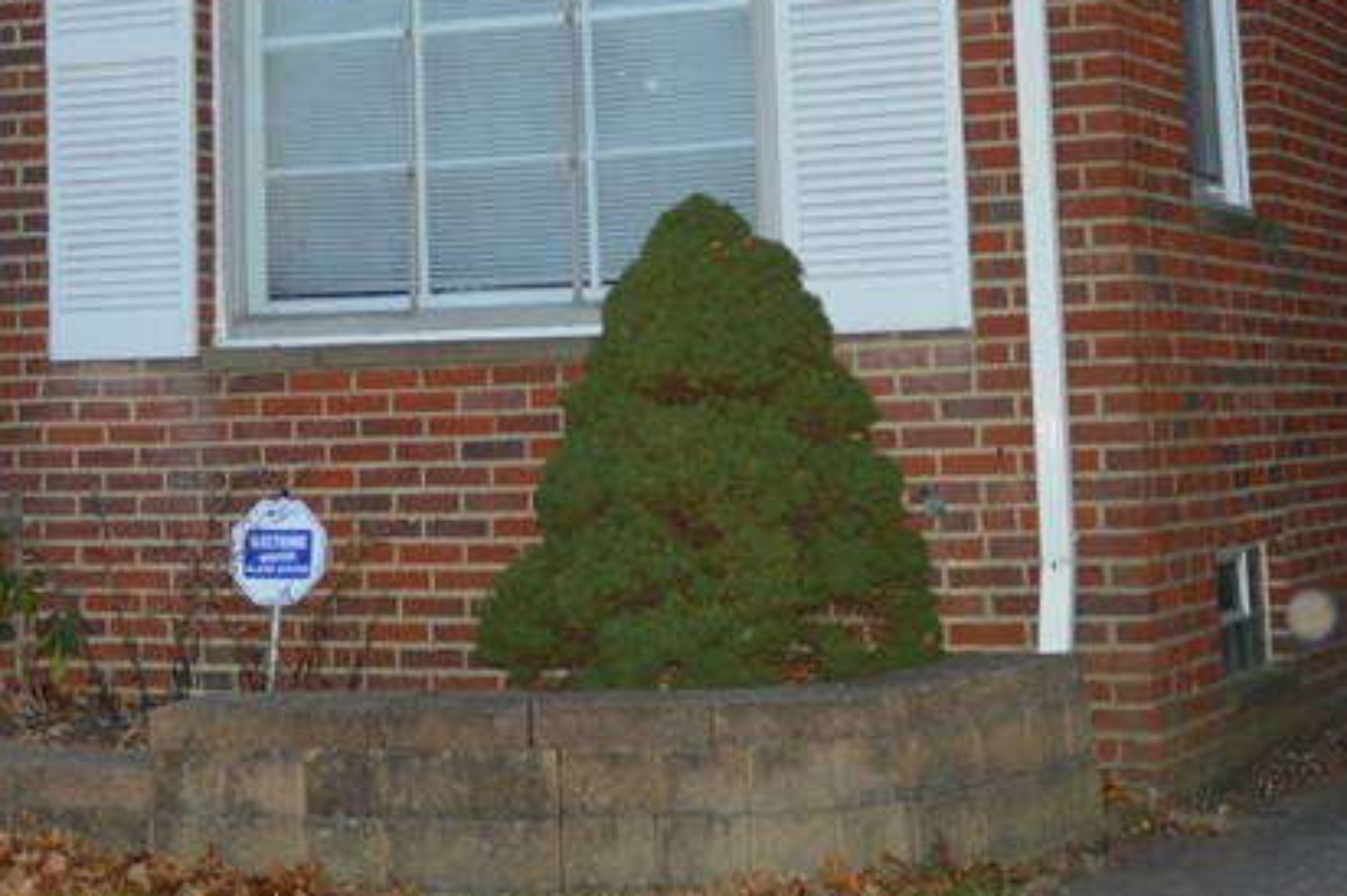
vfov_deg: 15.0
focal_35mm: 87
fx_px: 3253
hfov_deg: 23.2
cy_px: -255
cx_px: 387
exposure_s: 1/60
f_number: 3.5
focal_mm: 22
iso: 400
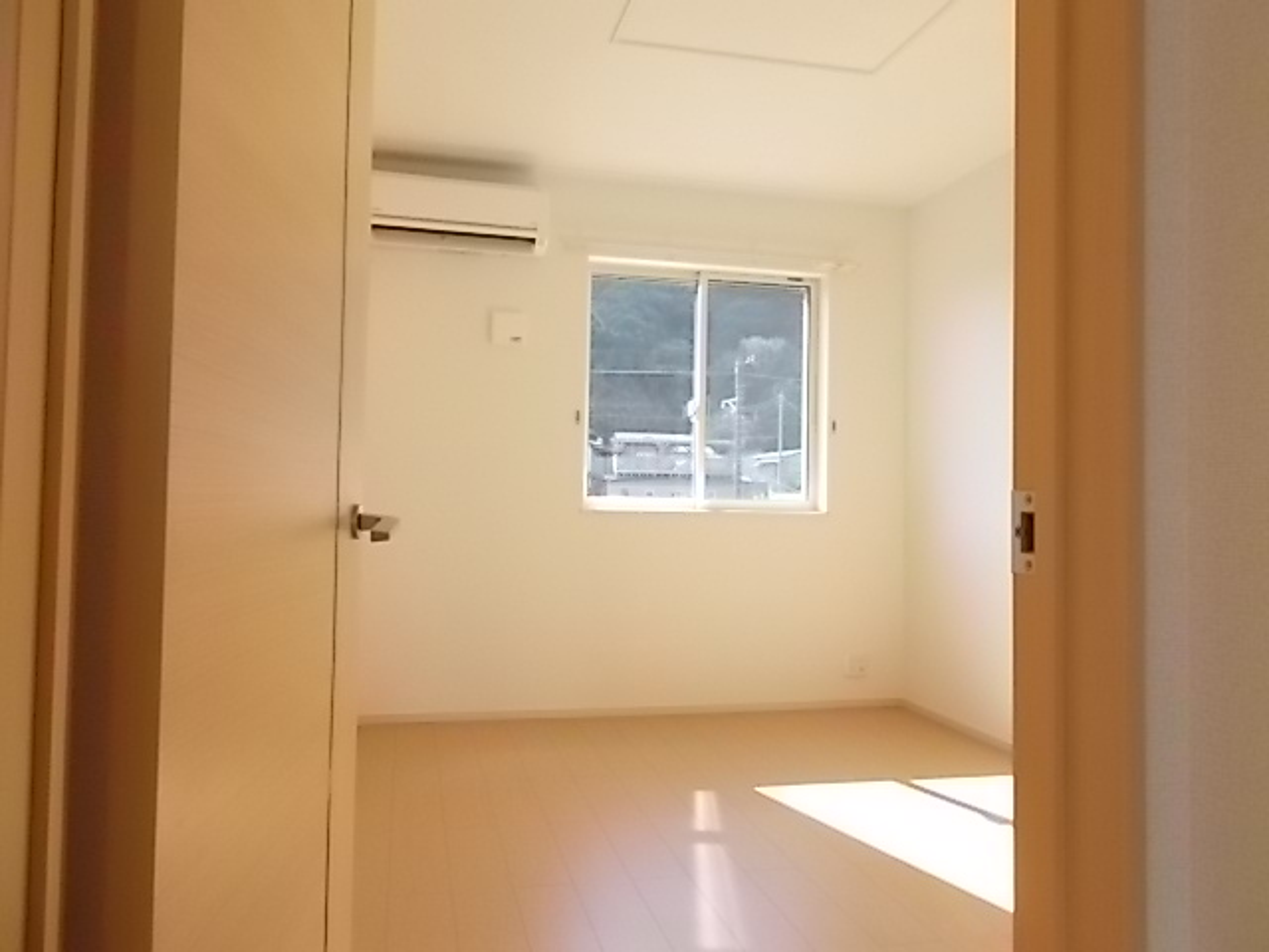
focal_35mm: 26
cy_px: 476
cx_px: 634
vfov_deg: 53.1
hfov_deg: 67.3
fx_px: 953
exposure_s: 1/250
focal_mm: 4.6
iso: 400
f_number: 3.2
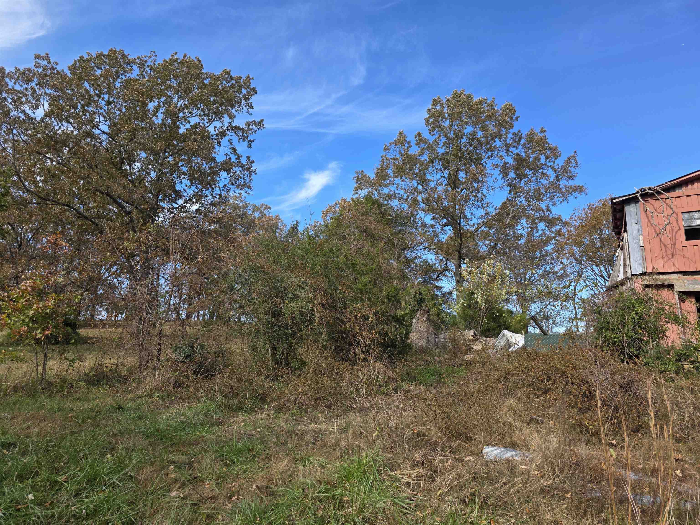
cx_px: 350
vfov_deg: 58.9
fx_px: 465
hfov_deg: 73.9
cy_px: 262
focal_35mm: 23
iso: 80
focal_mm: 6.3
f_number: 1.7
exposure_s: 1/1849
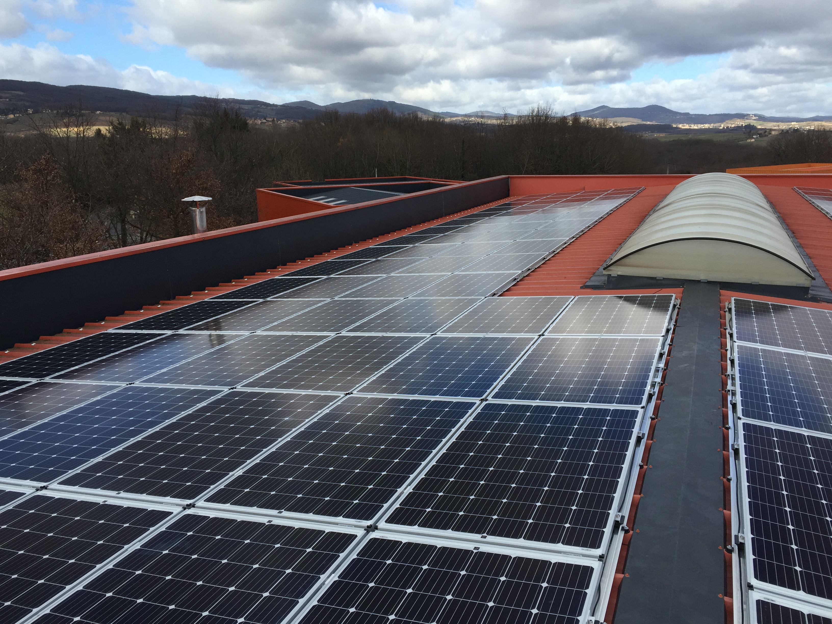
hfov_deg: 61.7
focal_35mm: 29
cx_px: 416
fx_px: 697
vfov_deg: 48.2
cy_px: 312
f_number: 2.2
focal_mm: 4.15
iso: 32
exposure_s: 1/1412
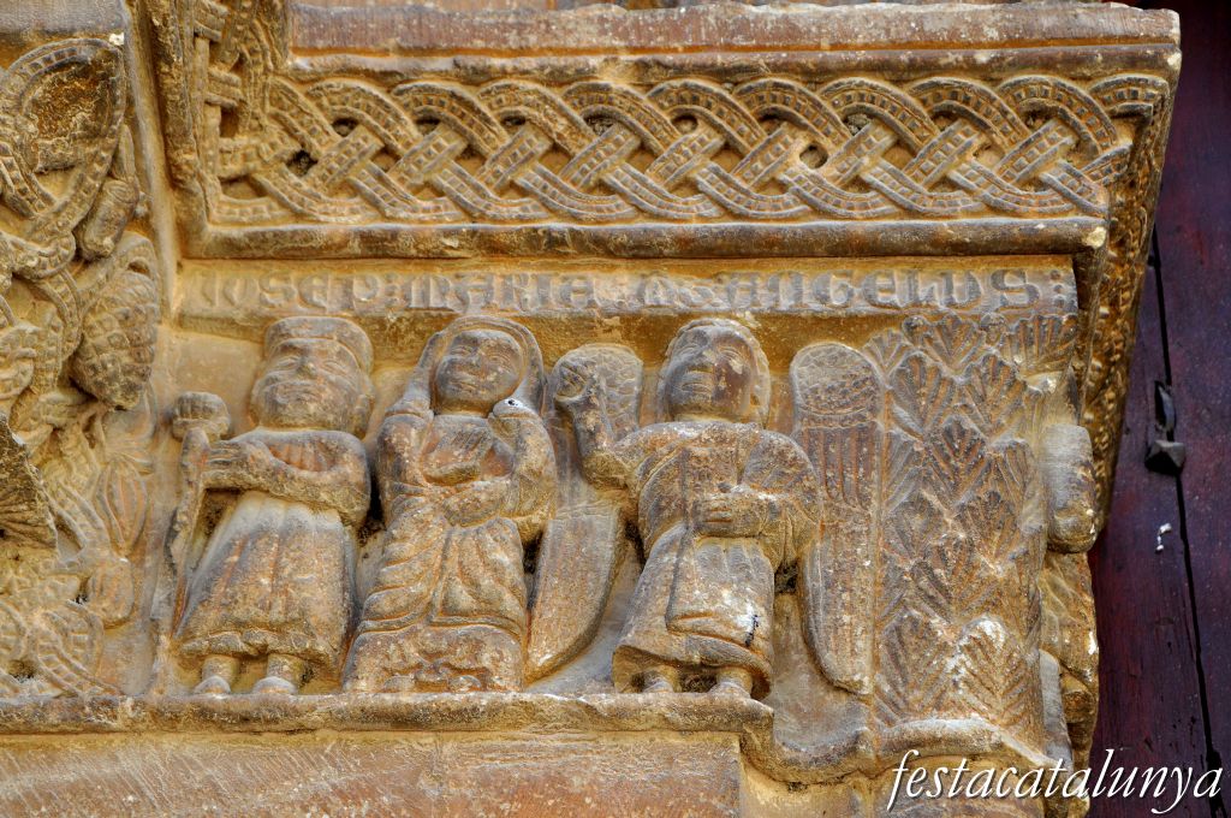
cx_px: 616
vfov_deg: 13.0
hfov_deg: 19.5
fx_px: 3586
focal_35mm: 105
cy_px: 409
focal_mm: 70
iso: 500
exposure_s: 1/200
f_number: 7.1
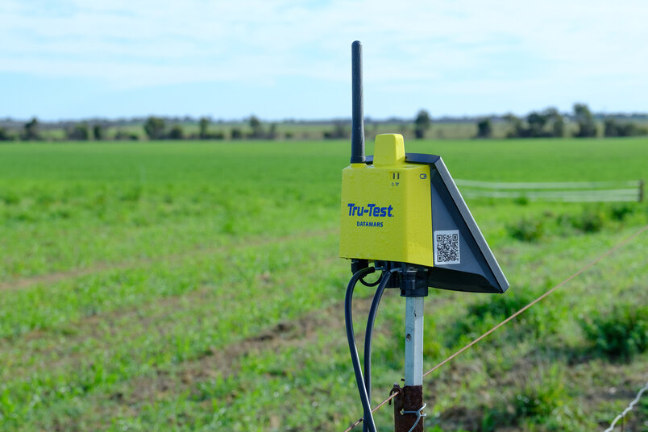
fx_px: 1350
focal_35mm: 75
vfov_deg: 18.2
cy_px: 216
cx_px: 324
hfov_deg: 27.0
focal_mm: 50
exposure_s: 1/500
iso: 400
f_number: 8
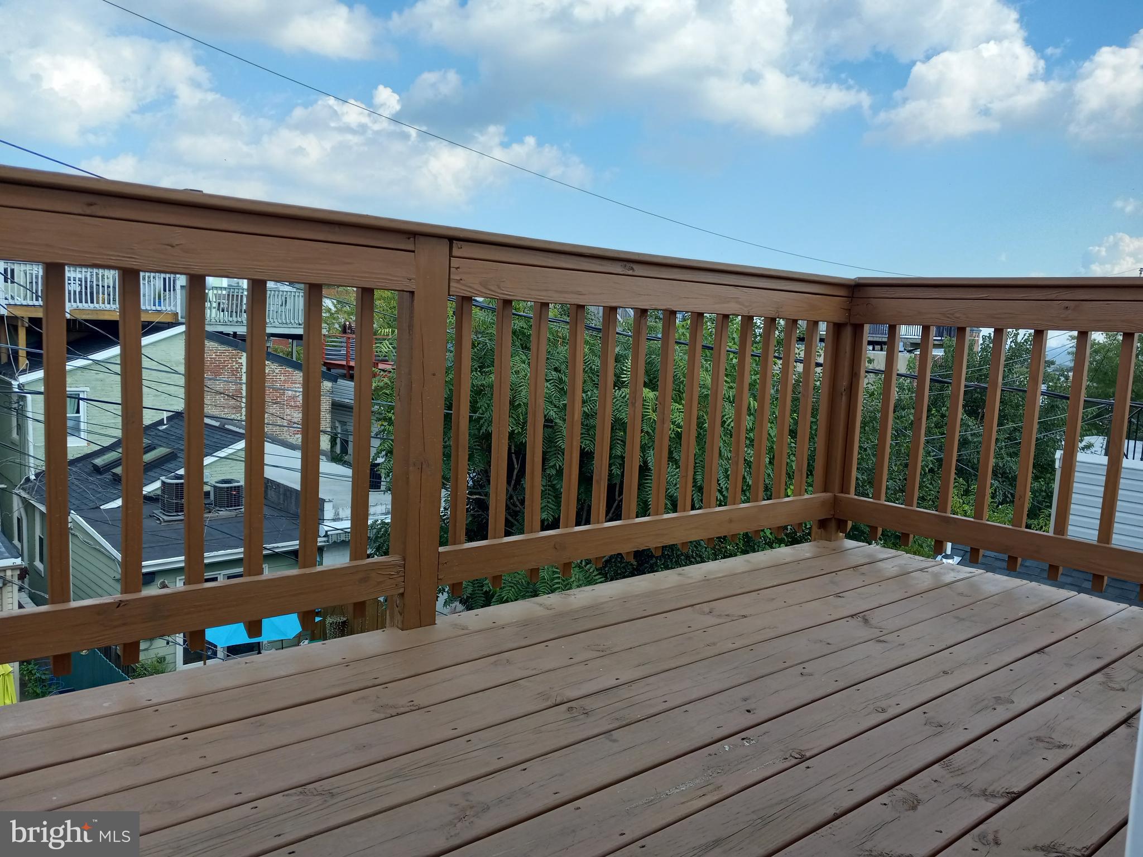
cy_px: 428
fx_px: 892
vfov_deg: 51.4
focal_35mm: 27
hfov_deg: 65.3
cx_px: 572
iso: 40
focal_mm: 3.94
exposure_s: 1/552
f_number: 1.8
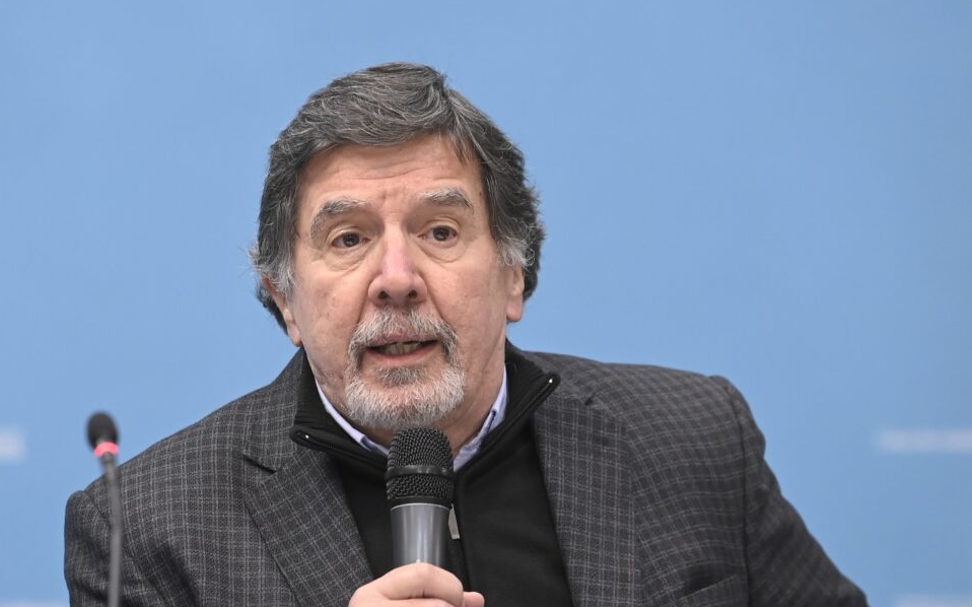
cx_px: 457
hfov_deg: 9.6
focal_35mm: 218
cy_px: 302
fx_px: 5773
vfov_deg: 6.0
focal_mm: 200
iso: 4000
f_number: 3.5
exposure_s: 1/400
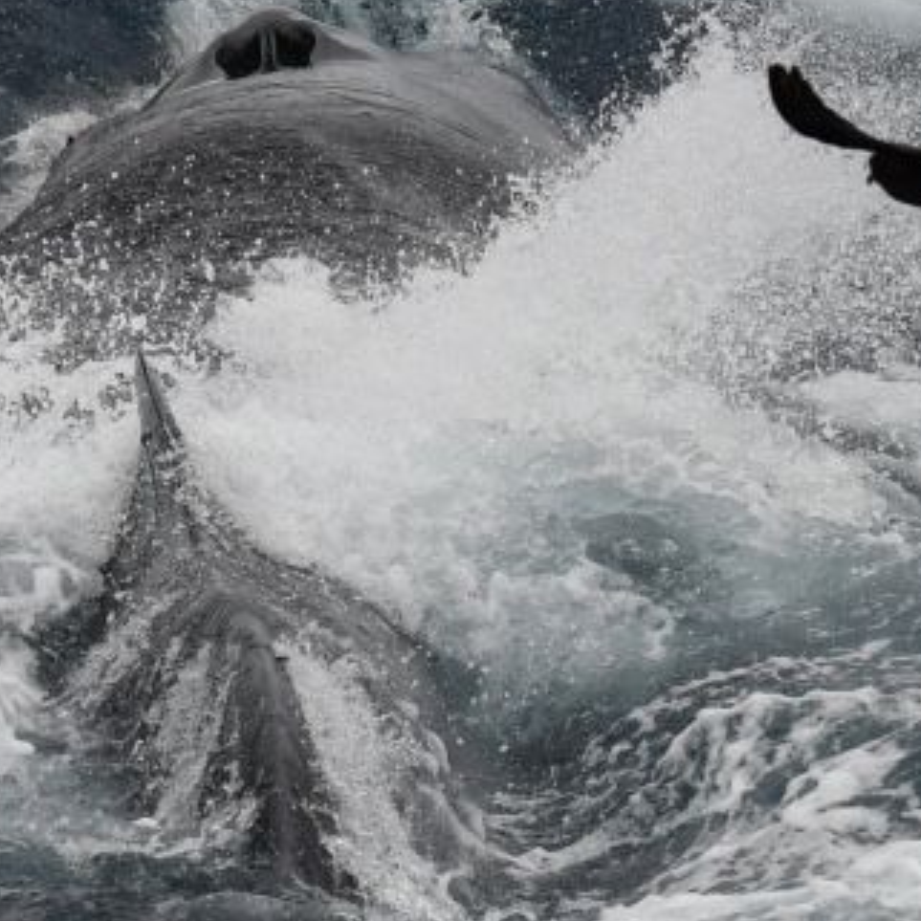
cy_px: 357
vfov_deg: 3.7
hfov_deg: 3.7
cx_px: 275
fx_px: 14328
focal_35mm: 476
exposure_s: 1/2000
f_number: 8
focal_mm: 150
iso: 360
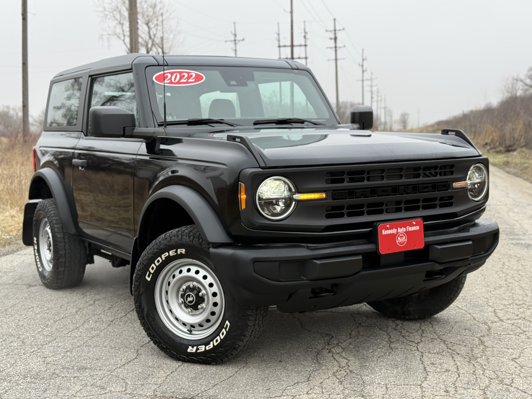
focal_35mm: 48
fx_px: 738
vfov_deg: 30.3
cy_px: 200
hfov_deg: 39.7
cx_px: 266
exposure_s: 1/242
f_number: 1.78
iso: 125
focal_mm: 6.76
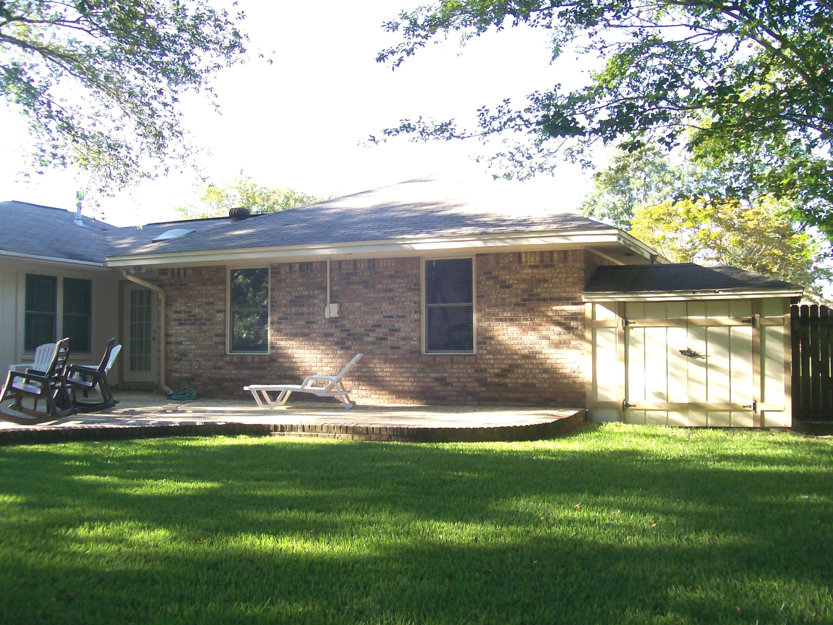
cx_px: 416
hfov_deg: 51.4
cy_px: 312
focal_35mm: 36
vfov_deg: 39.7
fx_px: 866
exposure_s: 1/162
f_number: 2.7
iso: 80
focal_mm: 6
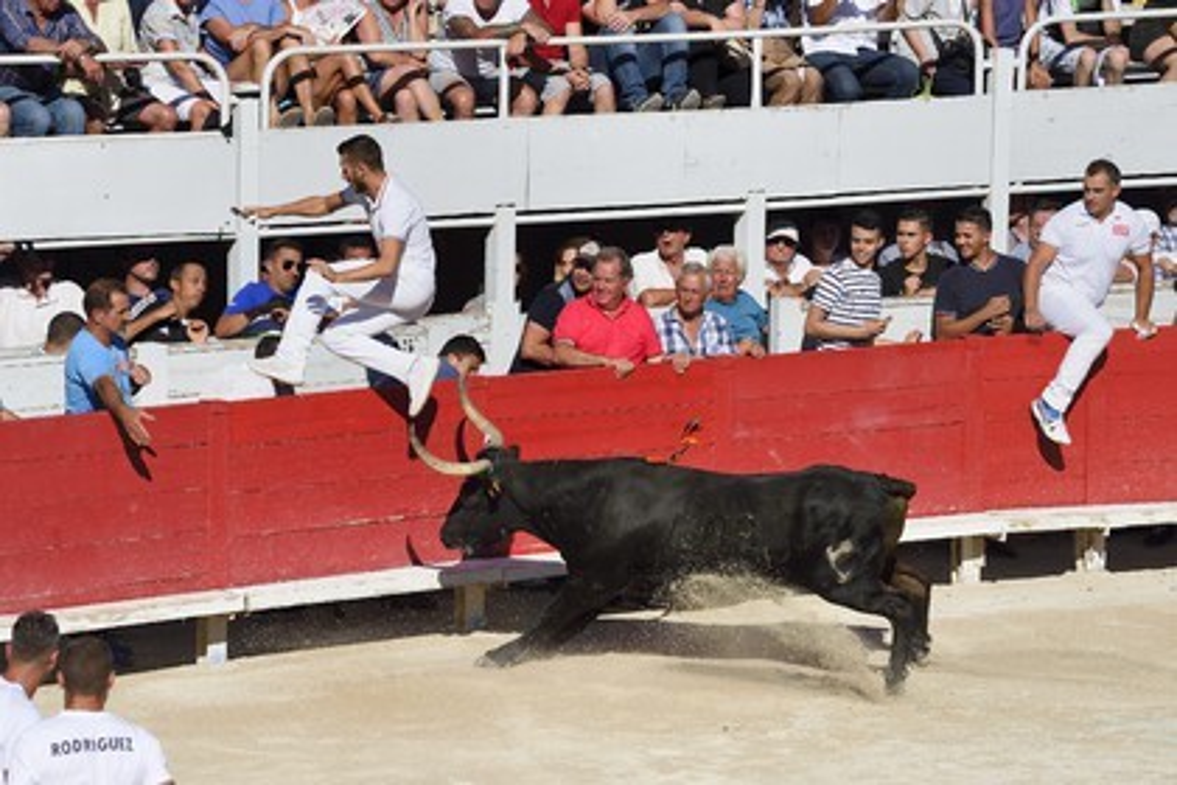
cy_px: 392
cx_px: 588
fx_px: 6538
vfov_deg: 6.9
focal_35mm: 200
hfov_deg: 10.3
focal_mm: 200
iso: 200
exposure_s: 1/640
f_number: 9
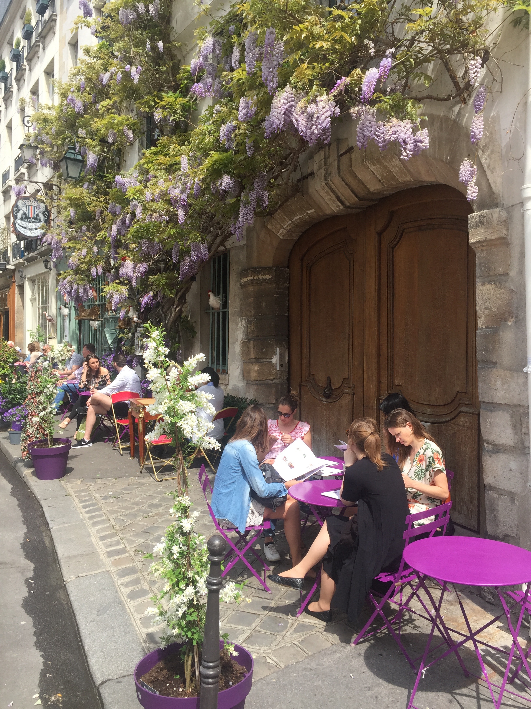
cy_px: 354
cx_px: 266
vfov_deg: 61.7
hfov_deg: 48.2
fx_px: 593
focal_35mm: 29
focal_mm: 4.15
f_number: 2.2
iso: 32
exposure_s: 1/791
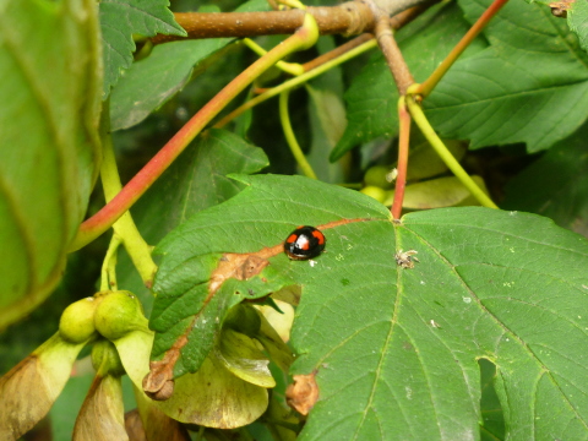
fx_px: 883
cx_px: 294
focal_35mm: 52
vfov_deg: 28.0
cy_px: 220
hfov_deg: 36.8
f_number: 3.5
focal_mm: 5.8
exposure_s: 1/100
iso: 80
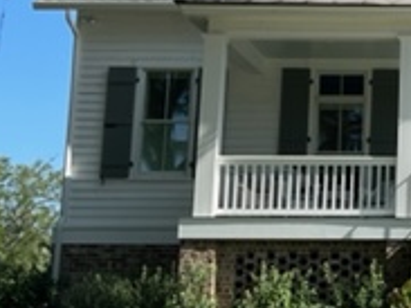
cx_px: 487
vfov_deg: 16.2
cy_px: 92
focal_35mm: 91
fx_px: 1080
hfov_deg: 20.2
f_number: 1.5
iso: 50
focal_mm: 5.7
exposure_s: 1/2299
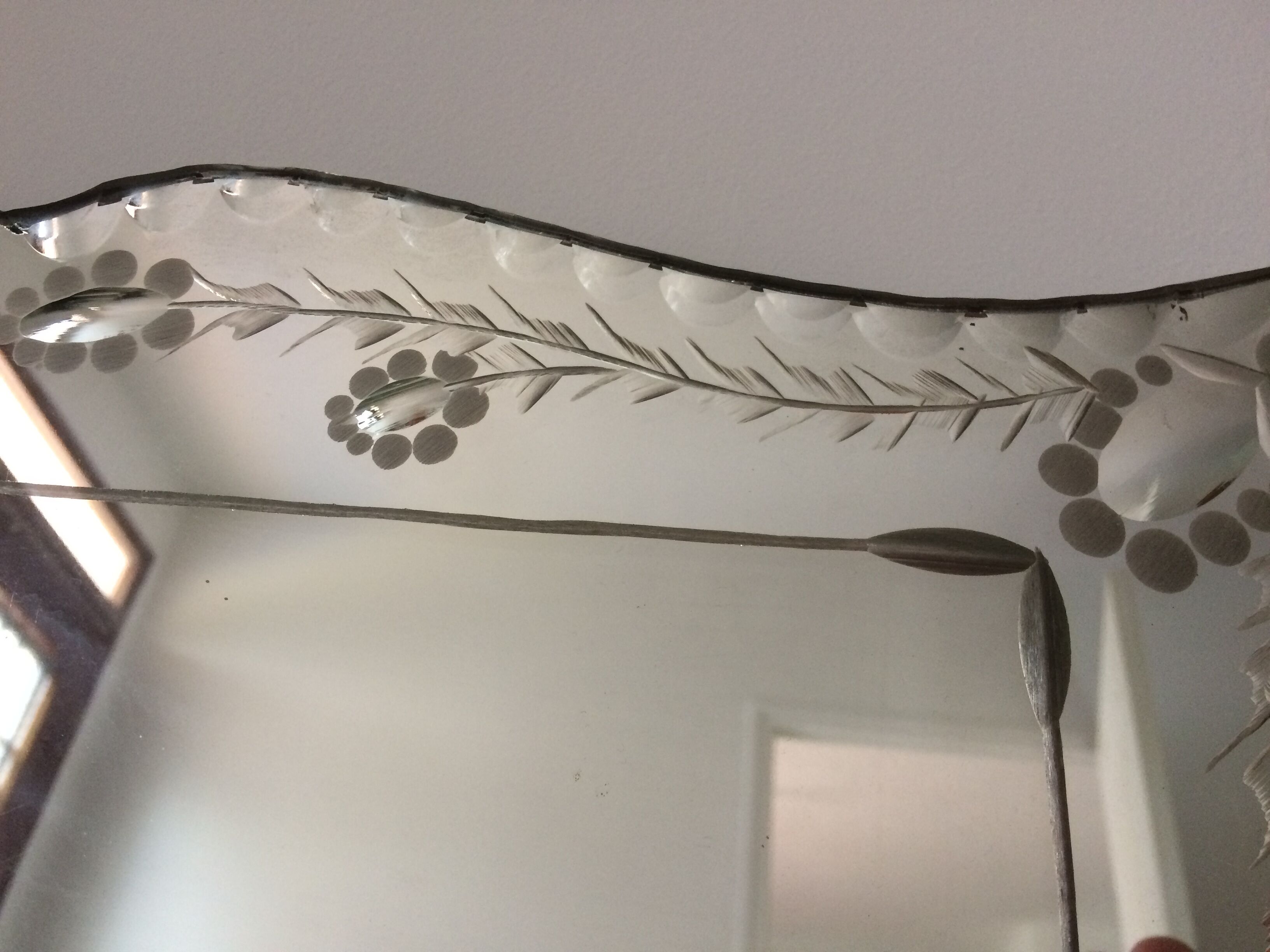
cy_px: 476
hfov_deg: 61.7
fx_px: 1064
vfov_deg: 48.2
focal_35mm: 29
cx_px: 635
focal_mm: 4.15
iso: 250
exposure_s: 1/33
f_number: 2.2
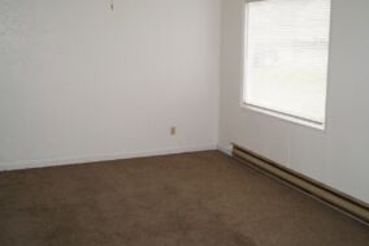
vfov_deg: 34.8
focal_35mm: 38
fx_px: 389
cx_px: 187
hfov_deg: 50.7
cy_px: 92
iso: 640
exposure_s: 1/160
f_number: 4
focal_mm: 18
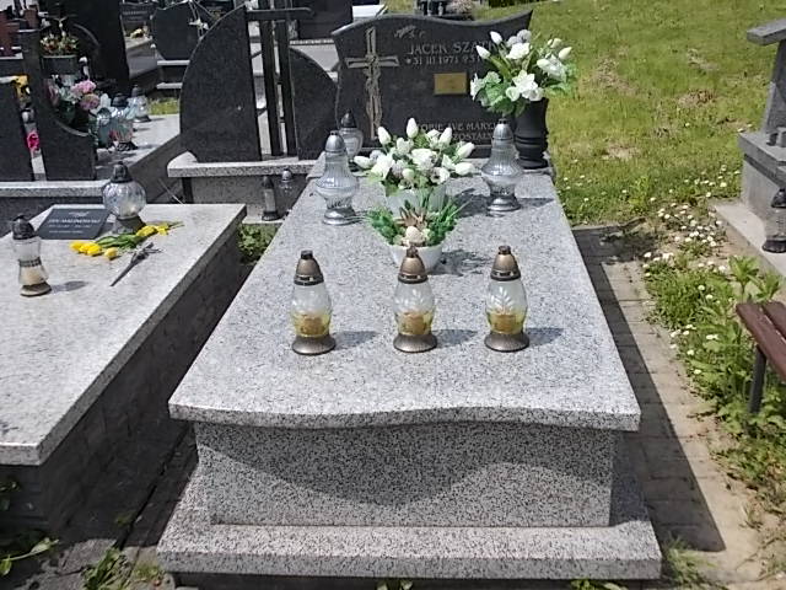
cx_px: 393
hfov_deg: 49.0
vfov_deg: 37.7
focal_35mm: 38
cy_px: 295
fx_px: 863
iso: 80
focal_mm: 5.3
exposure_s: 1/320
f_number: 6.2
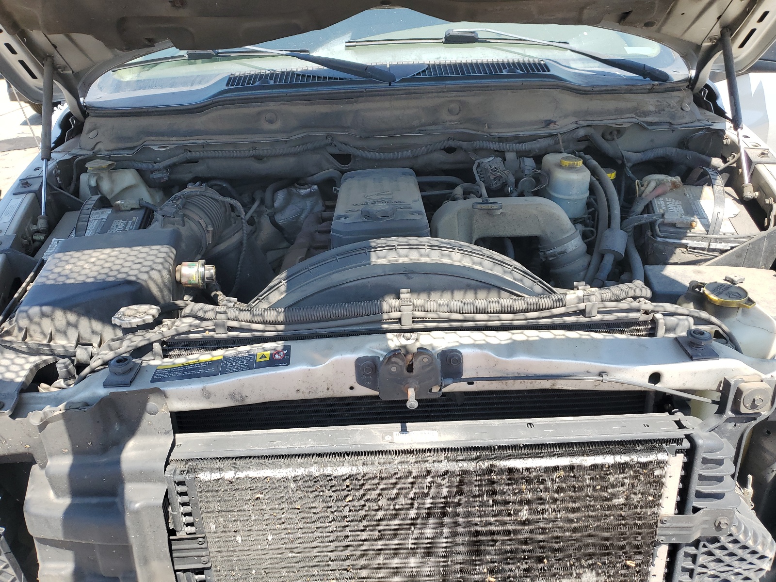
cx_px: 388
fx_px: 583
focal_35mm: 26
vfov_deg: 53.1
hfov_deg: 67.3
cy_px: 291
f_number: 1.5
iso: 50
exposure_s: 1/833
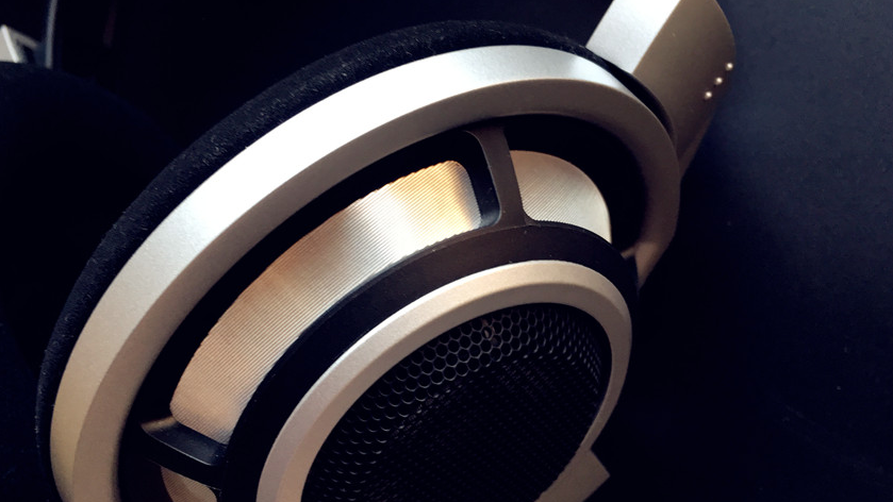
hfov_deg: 61.0
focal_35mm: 32
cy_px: 299
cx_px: 450
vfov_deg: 36.6
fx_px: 758
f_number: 2.2
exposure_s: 1/33
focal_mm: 4.15
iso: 160
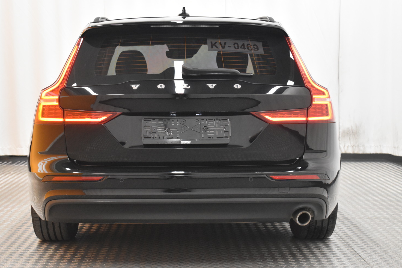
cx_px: 188
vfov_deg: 20.6
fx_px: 737
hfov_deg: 30.5
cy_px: 129
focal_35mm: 66
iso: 3200
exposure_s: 1/30
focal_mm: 40
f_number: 5
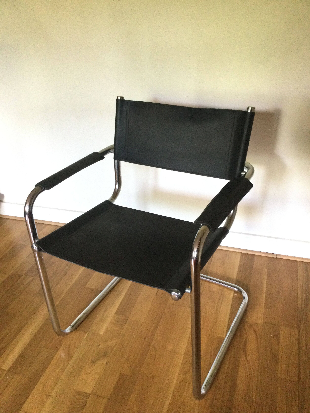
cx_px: 155
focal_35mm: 31
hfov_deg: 45.4
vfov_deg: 58.4
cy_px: 206
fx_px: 370
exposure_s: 1/33
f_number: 2.4
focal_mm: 3.3
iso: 200
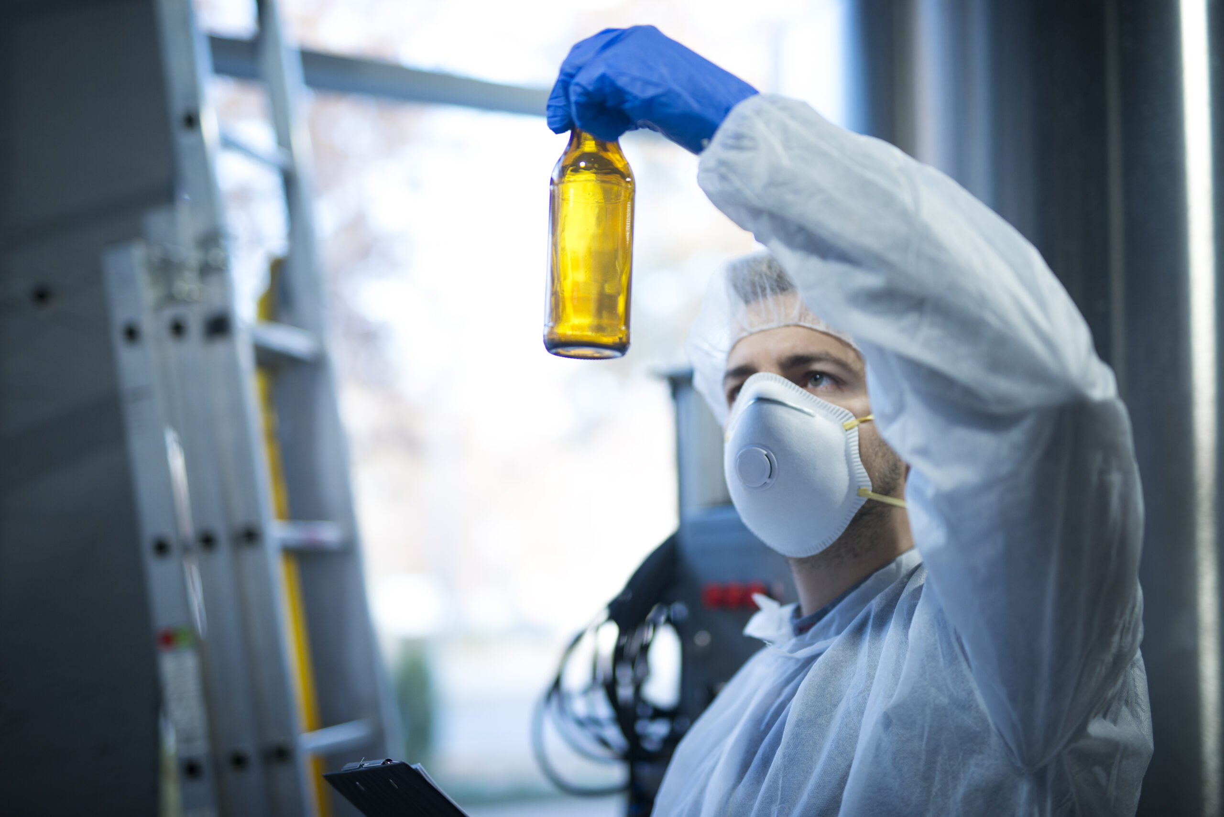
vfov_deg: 27.0
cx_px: 612
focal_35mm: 50
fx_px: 1701
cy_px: 408
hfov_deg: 39.6
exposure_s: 1/800
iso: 500
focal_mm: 50
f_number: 1.6
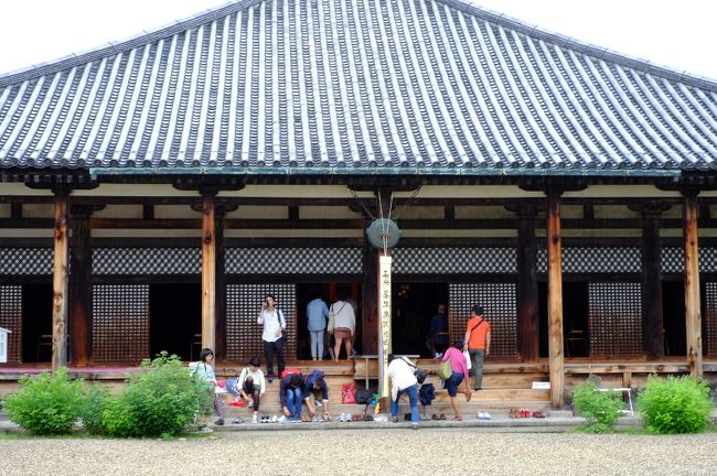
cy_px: 238
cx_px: 358
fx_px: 1055
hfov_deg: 37.6
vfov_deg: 25.5
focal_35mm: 53
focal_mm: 35
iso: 400
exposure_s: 1/15
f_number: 11
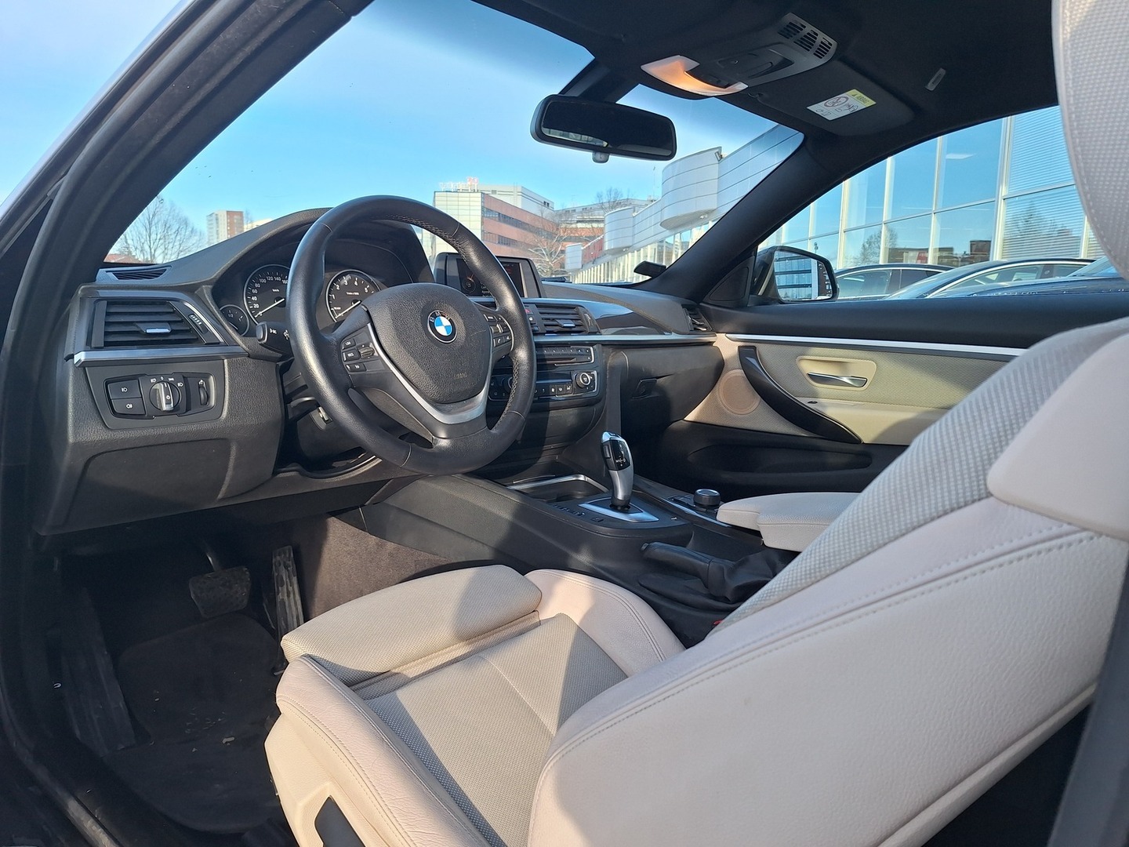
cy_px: 424
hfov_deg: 73.9
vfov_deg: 58.9
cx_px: 564
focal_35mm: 23
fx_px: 750
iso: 40
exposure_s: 1/486
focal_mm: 5.54
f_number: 1.8
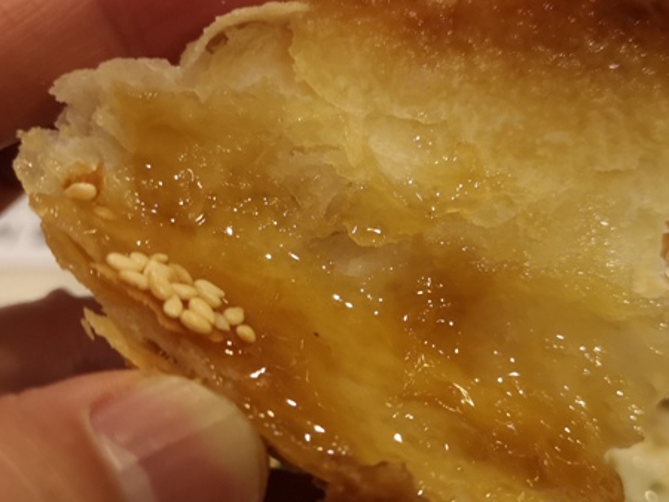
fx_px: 928
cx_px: 336
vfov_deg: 30.3
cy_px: 269
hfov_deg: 39.6
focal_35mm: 48
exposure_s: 1/30
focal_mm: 3.95
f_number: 1.8
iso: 200
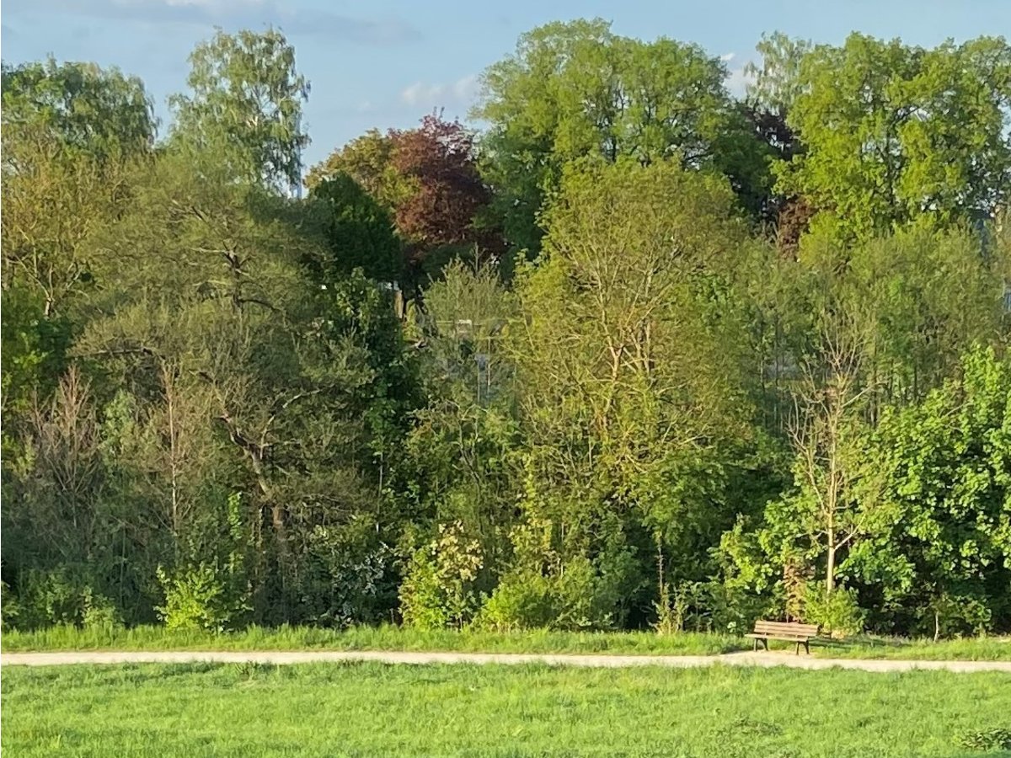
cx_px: 506
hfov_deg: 67.3
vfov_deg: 53.1
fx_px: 759
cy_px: 379
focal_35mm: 26
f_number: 1.8
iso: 32
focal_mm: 4.25
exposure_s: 1/1016
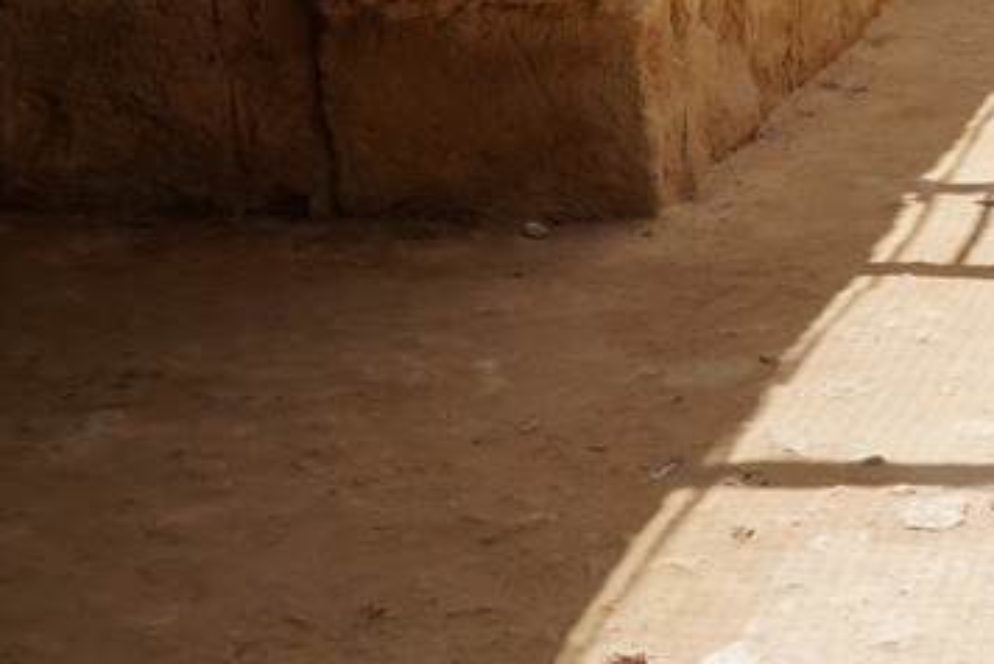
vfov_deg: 12.7
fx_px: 2791
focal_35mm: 101
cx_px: 1430
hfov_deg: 18.3
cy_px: -407
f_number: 8
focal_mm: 30
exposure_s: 1/640
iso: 400
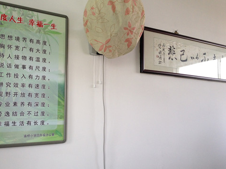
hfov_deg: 42.7
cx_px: 88
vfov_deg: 32.9
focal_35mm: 44
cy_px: 81
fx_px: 287
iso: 64
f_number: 2.4
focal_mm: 4.28
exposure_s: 1/60
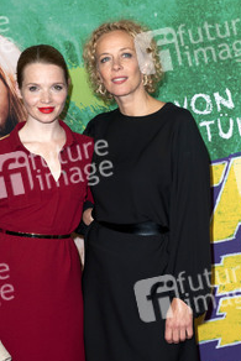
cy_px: 231
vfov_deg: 23.8
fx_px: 852
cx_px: 86
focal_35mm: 85
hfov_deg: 16.1
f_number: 5.6
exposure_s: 1/250
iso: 800
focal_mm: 62
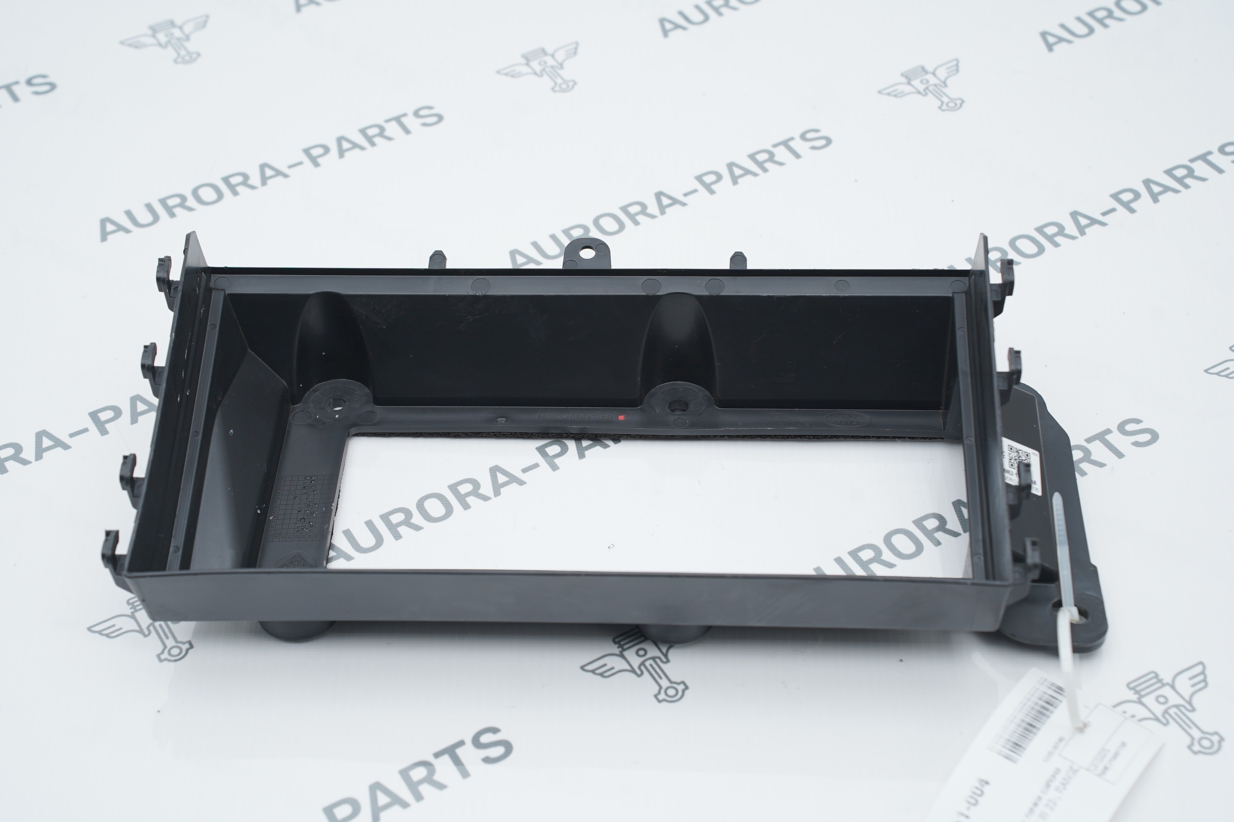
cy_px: 411
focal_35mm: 64
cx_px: 617
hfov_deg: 31.4
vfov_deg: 21.2
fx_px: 2194
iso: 500
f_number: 6.3
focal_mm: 64
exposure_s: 1/160
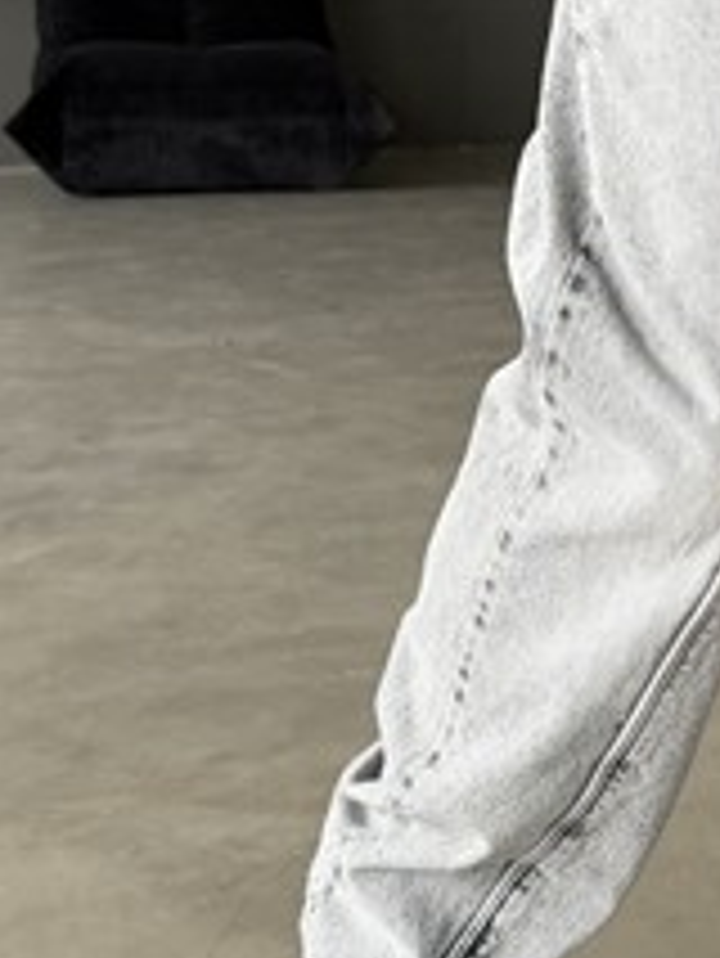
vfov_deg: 21.4
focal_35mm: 90
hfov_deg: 15.9
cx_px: 837
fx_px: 2493
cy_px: 166
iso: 160
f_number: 1.78
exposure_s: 1/121
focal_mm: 6.76
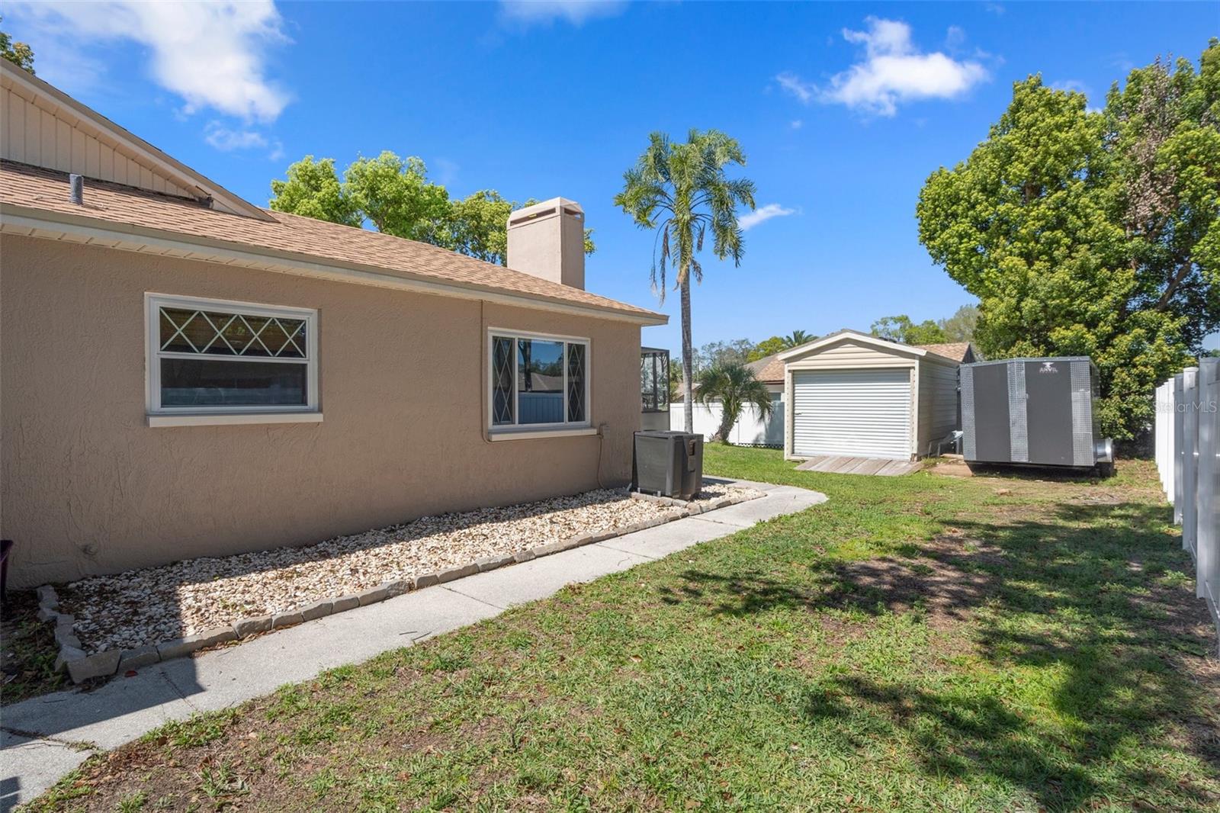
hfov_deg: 93.3
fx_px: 576
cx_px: 610
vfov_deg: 70.4
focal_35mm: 17
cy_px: 406
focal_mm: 17
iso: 400
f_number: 8
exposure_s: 1/320
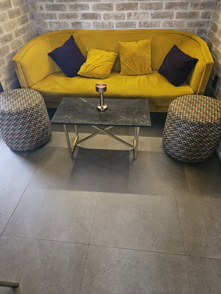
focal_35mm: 23
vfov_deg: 73.9
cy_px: 147
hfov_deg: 58.9
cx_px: 110
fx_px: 196
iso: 800
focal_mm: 5.4
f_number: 1.8
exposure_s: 1/34
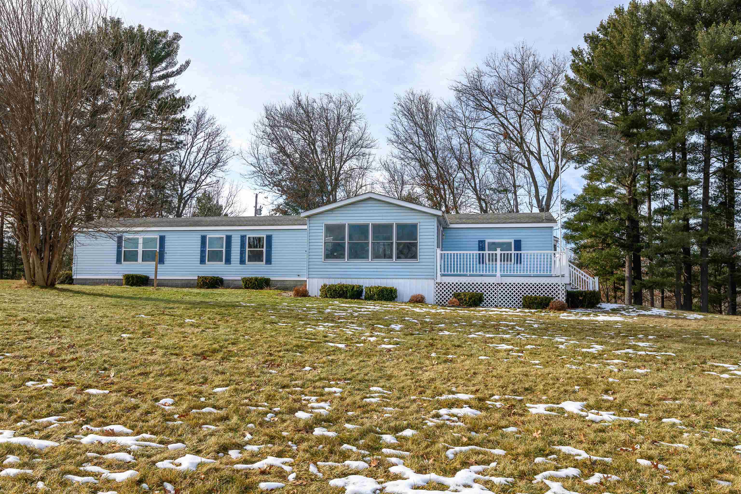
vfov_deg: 47.9
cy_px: 247
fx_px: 556
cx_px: 370
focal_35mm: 27
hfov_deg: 67.4
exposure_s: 1/1600
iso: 400
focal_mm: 27
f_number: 8
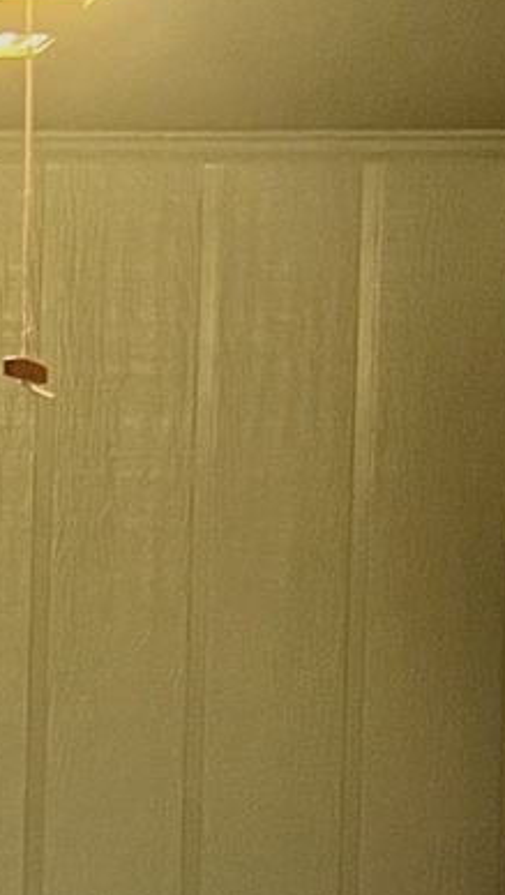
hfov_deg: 6.9
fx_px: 3989
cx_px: -606
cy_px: 1020
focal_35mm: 168
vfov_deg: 12.5
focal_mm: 5.7
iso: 400
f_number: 1.5
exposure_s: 1/40
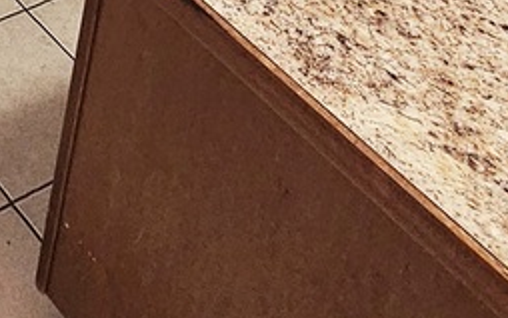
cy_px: -604
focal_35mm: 78
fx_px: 1080
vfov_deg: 11.3
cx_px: -292
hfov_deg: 21.4
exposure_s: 1/30
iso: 400
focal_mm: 2.2
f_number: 2.2
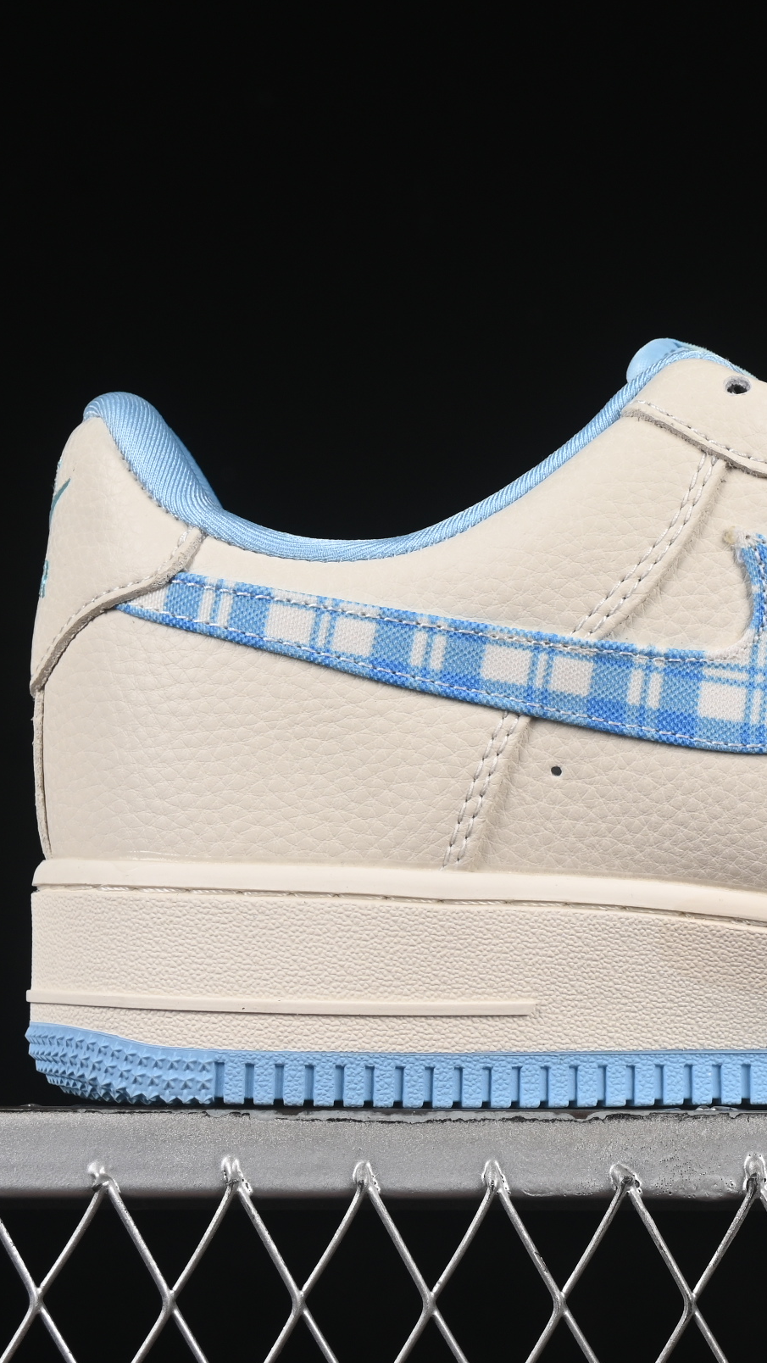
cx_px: 844
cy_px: 622
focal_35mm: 136
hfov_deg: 8.8
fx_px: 4915
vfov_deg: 15.8
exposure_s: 1/80
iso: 160
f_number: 8
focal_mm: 50
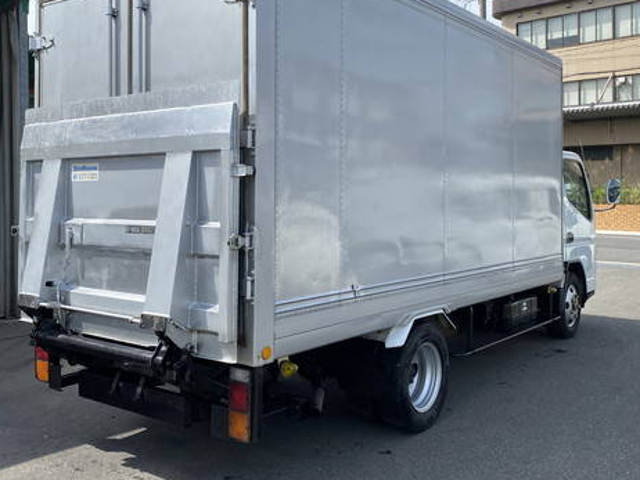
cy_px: 194
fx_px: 666
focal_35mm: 36
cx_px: 319
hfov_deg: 51.3
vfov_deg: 39.5
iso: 32
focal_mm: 4.25
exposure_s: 1/2688
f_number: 1.8
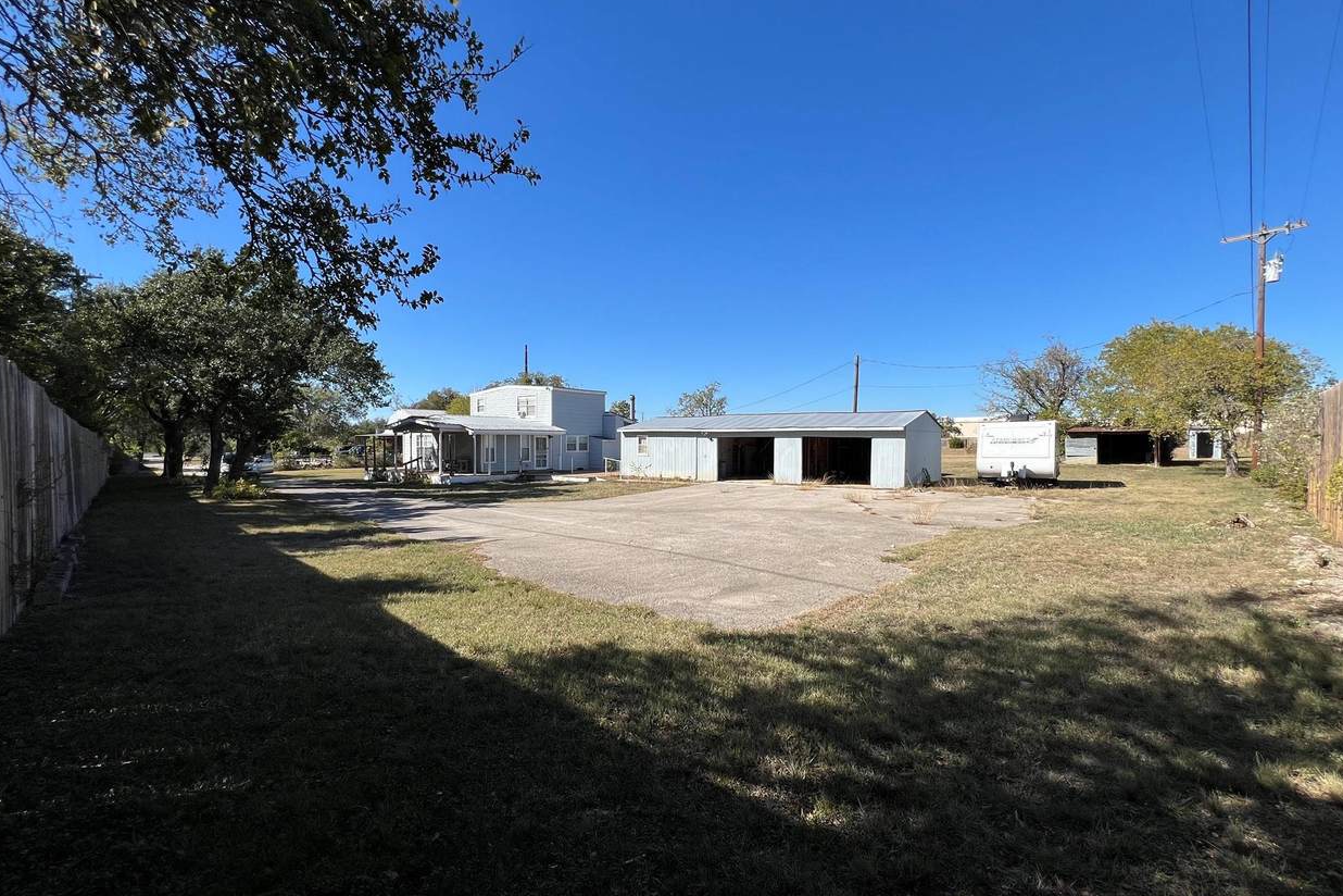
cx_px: 670
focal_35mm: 14
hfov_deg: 104.3
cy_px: 452
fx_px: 522
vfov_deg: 81.2
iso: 32
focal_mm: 1.57
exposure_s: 1/2053
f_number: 1.8
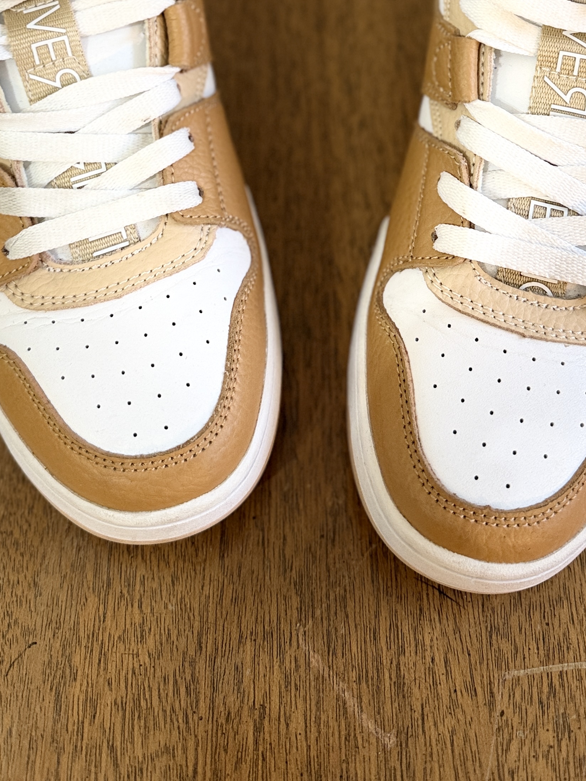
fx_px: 993
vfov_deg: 39.6
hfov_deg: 32.9
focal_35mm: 44
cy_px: 65
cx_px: 305
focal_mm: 6.76
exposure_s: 1/60
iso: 250
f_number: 1.78
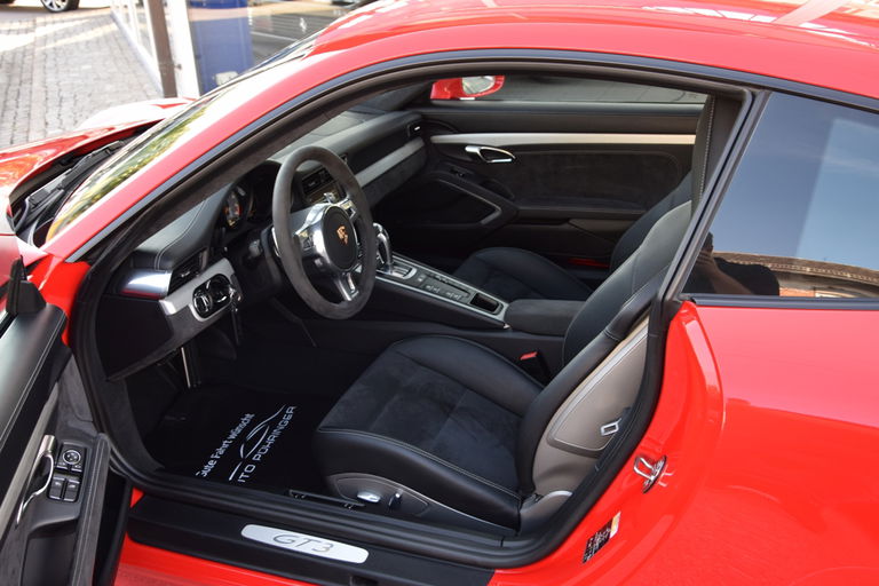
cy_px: 293
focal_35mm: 36
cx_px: 440
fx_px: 879
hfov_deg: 53.1
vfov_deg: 36.9
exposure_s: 1/125
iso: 400
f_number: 5.6
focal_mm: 24
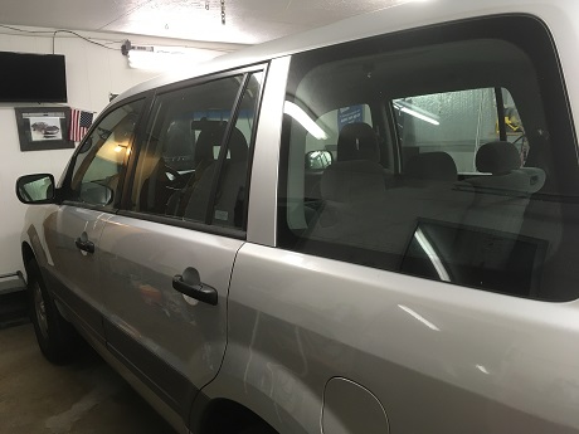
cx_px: 290
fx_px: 485
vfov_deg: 48.2
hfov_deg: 61.7
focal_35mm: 29
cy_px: 217
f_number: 2.2
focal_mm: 4.15
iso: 80
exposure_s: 1/30
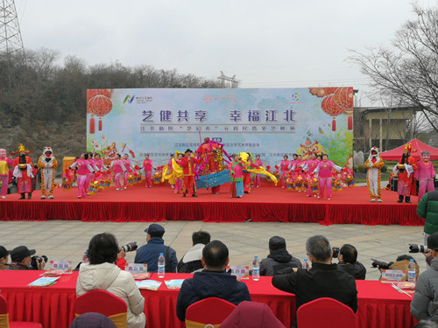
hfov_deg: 54.0
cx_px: 219
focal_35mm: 34
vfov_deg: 41.8
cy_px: 164
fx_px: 430
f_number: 1.8
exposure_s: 1/418
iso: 50
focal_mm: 3.95
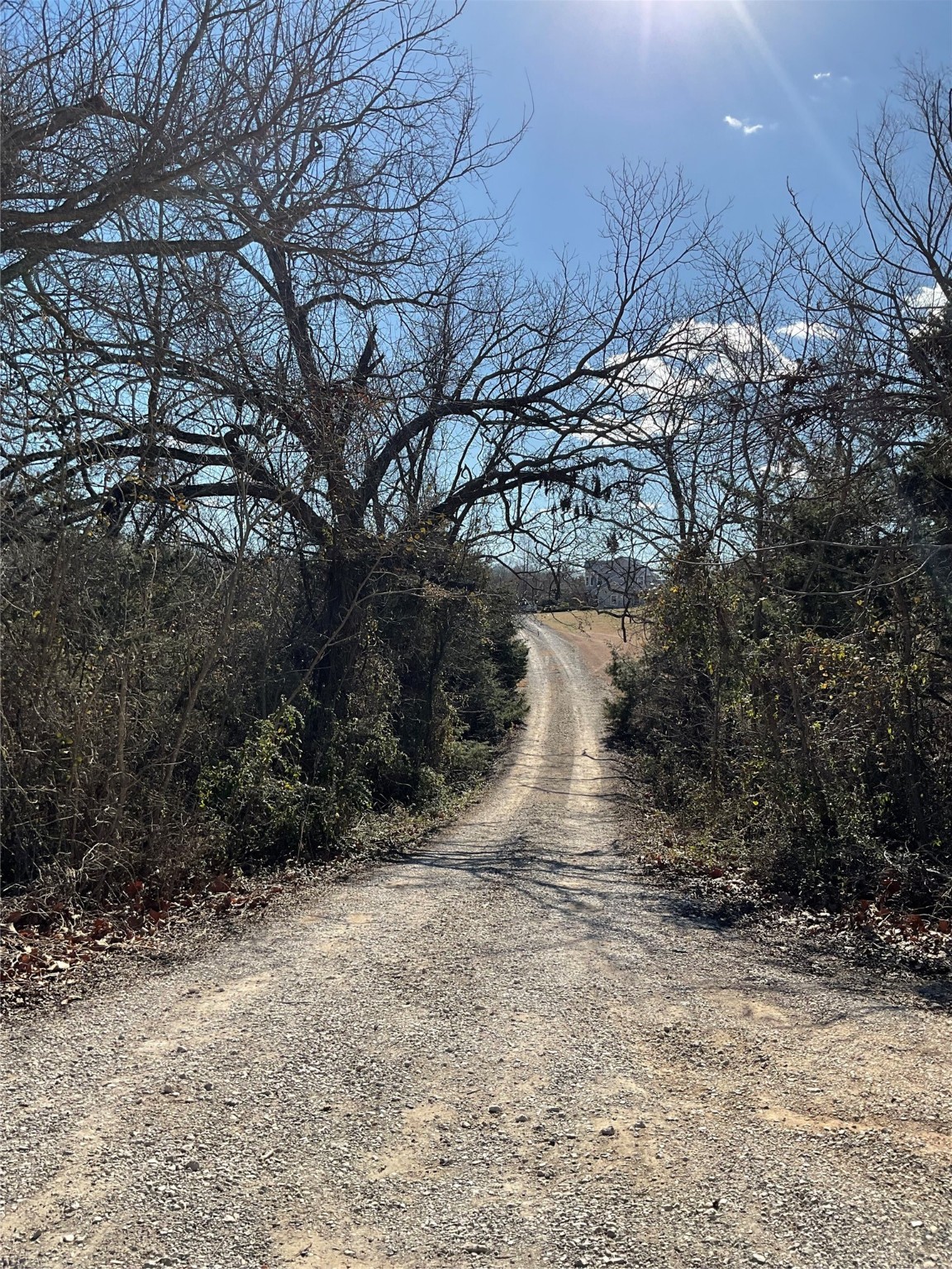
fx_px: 1063
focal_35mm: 29
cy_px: 634
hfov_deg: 48.2
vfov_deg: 61.7
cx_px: 476
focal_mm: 3
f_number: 1.8
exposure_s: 1/2058
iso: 16
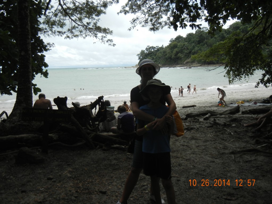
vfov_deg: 46.8
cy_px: 102
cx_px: 136
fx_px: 236
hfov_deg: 60.0
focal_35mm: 30
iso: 160
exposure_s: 1/412
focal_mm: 5.4
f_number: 7
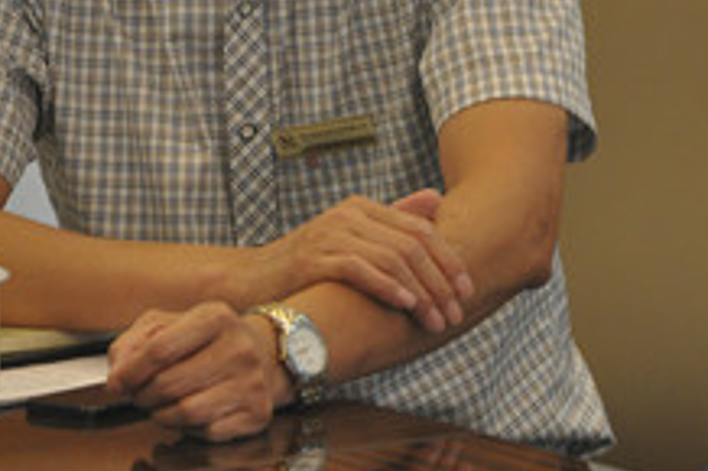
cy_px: -26
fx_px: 5741
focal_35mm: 292
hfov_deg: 7.1
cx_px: 477
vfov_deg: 4.7
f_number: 5.6
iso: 800
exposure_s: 1/30
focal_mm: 85
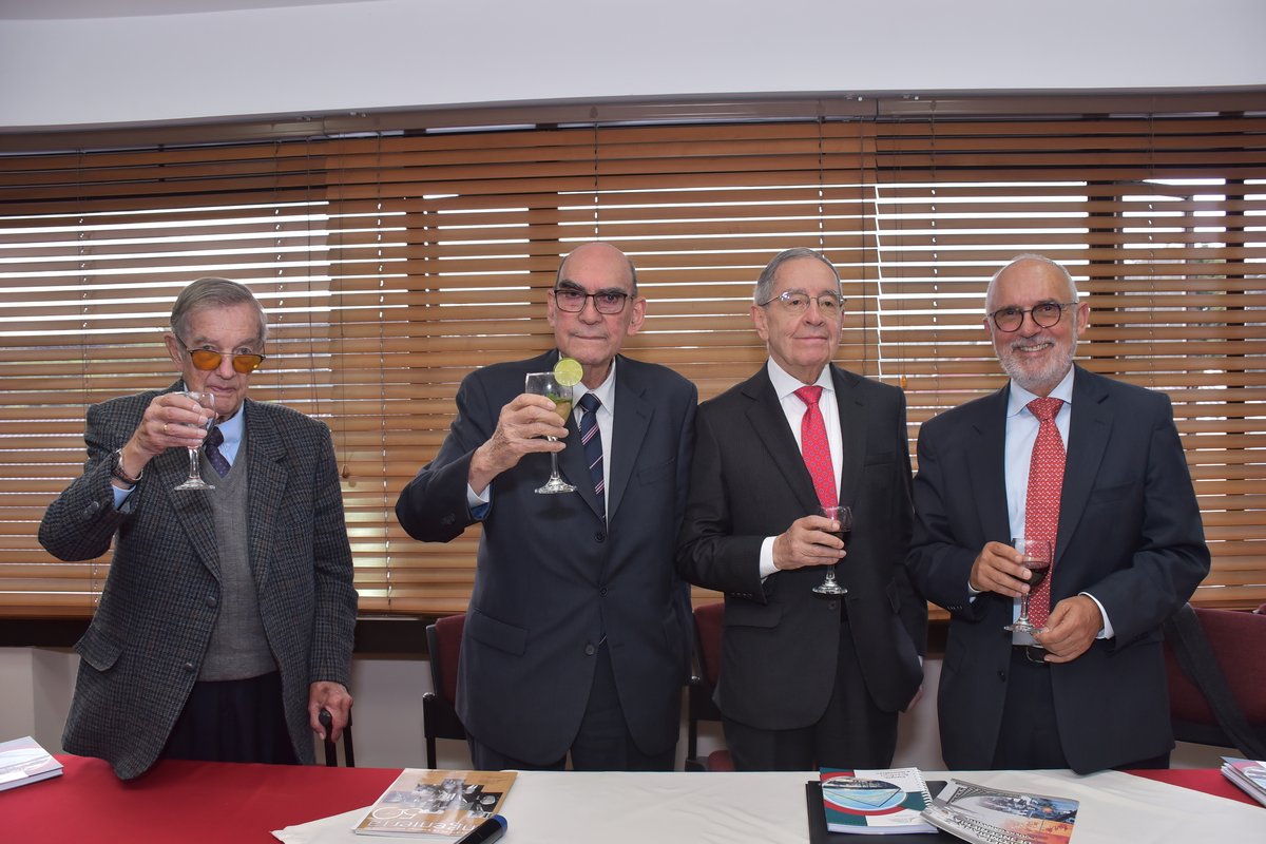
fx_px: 1090
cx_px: 633
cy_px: 422
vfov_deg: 42.3
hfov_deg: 60.3
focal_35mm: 31
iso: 800
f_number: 6.3
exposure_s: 1/100
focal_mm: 31
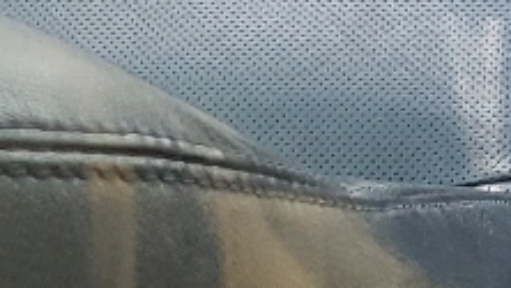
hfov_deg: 9.8
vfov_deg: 5.8
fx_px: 2765
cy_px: -240
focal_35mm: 204
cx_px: 1040
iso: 58
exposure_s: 1/120
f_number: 1.5
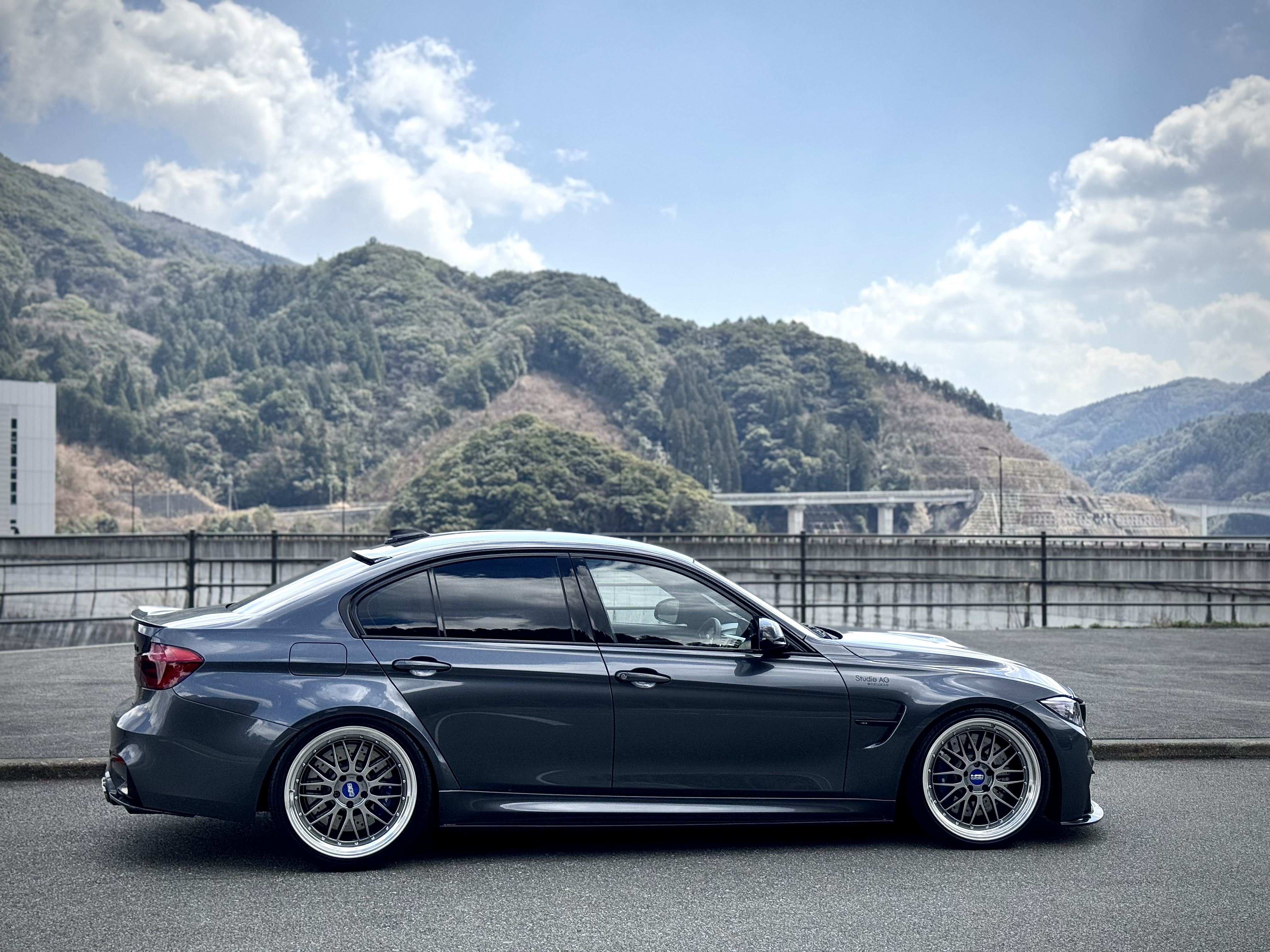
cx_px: 635
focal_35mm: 48
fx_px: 1761
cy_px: 476
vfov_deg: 30.3
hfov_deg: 39.7
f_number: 1.78
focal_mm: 6.86
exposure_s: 1/5376
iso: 64
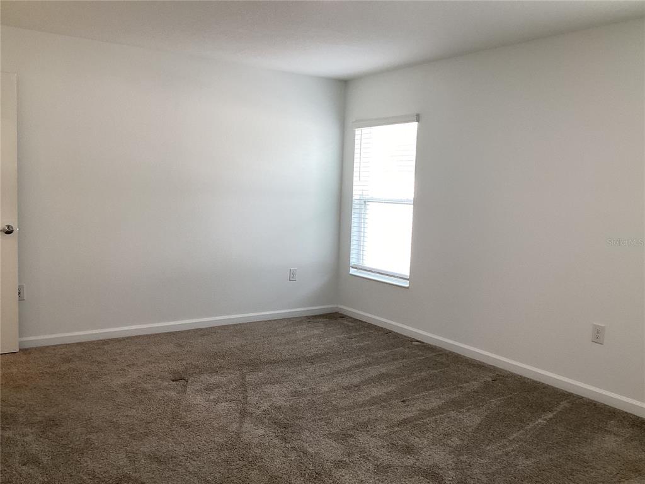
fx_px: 578
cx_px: 322
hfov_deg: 58.4
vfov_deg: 45.4
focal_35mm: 31
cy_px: 242
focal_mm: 3.3
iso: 64
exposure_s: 1/60
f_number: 2.4
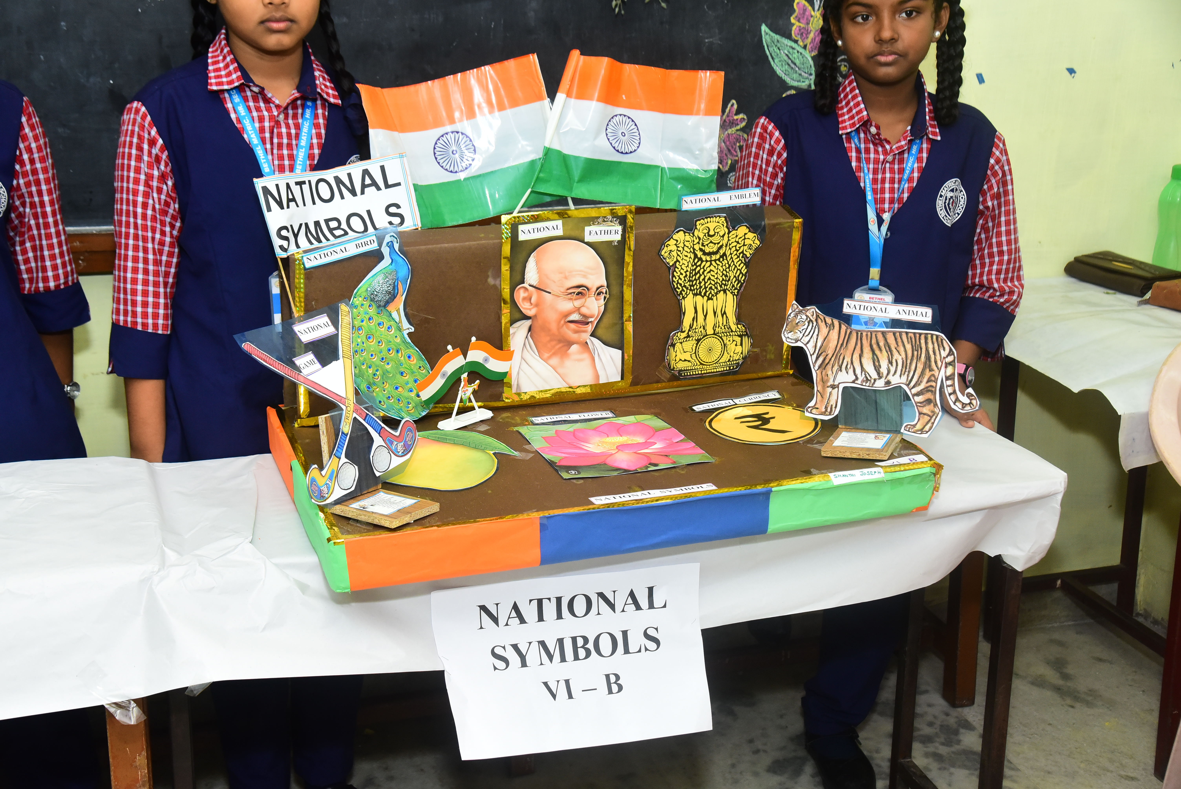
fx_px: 1510
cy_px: 394
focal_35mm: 46
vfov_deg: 29.3
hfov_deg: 42.7
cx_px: 590
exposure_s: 1/125
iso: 2500
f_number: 7.1
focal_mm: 46
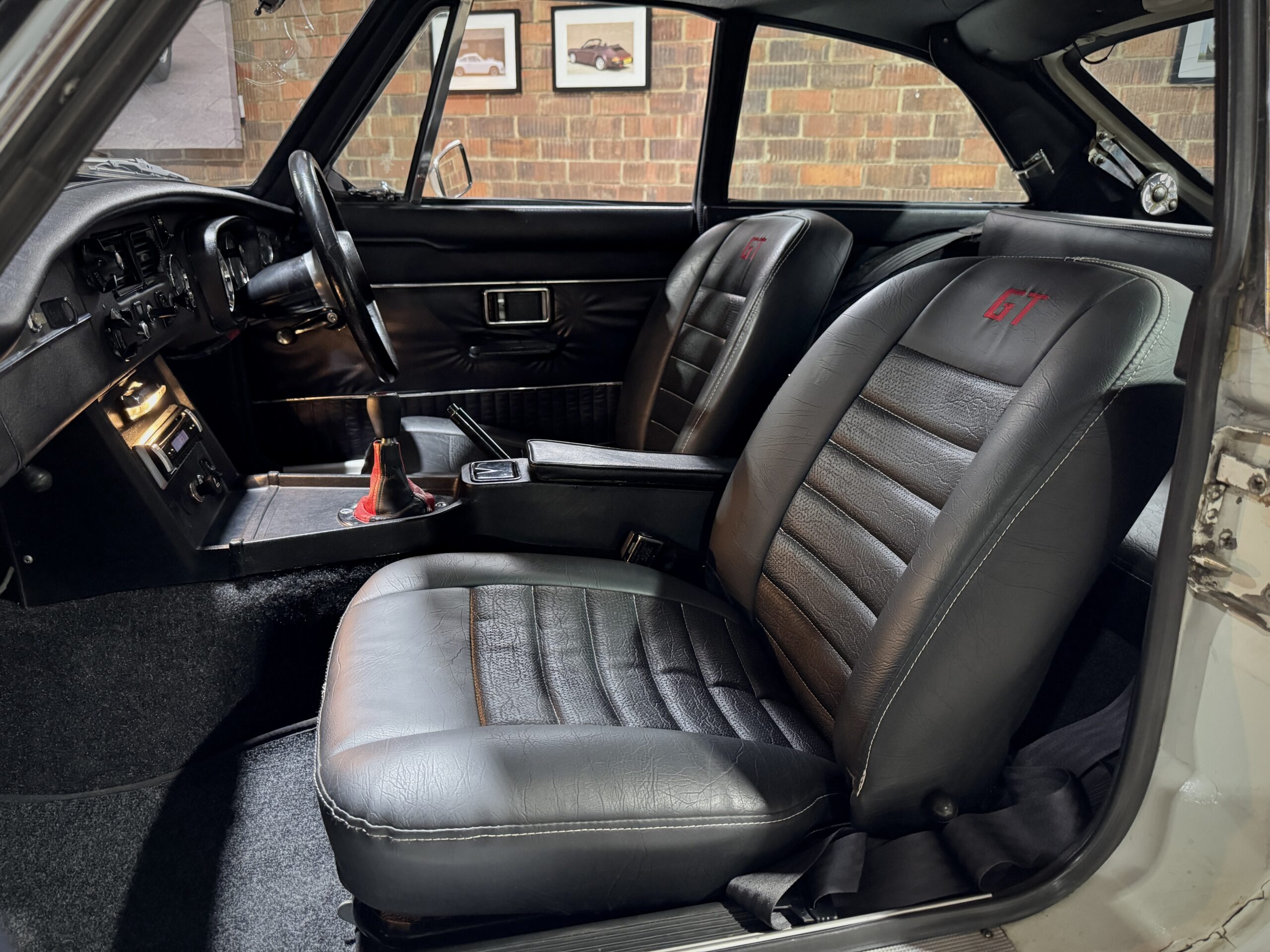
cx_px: 635
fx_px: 881
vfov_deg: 56.8
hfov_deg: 71.6
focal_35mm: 24
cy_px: 476
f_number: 1.78
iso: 800
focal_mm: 6.76
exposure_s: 1/33
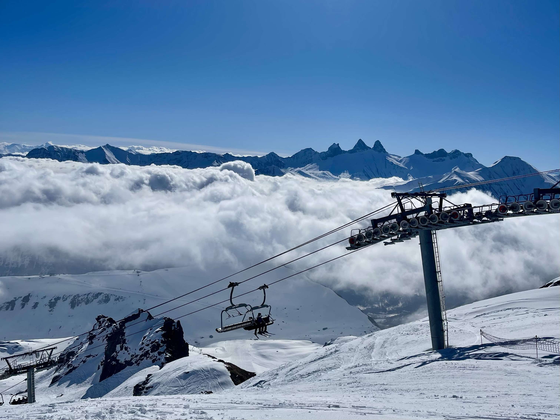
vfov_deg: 54.9
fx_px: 404
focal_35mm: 25
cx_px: 280
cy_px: 210
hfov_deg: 69.4
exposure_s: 1/25000
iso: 32
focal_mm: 5.1
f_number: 1.6
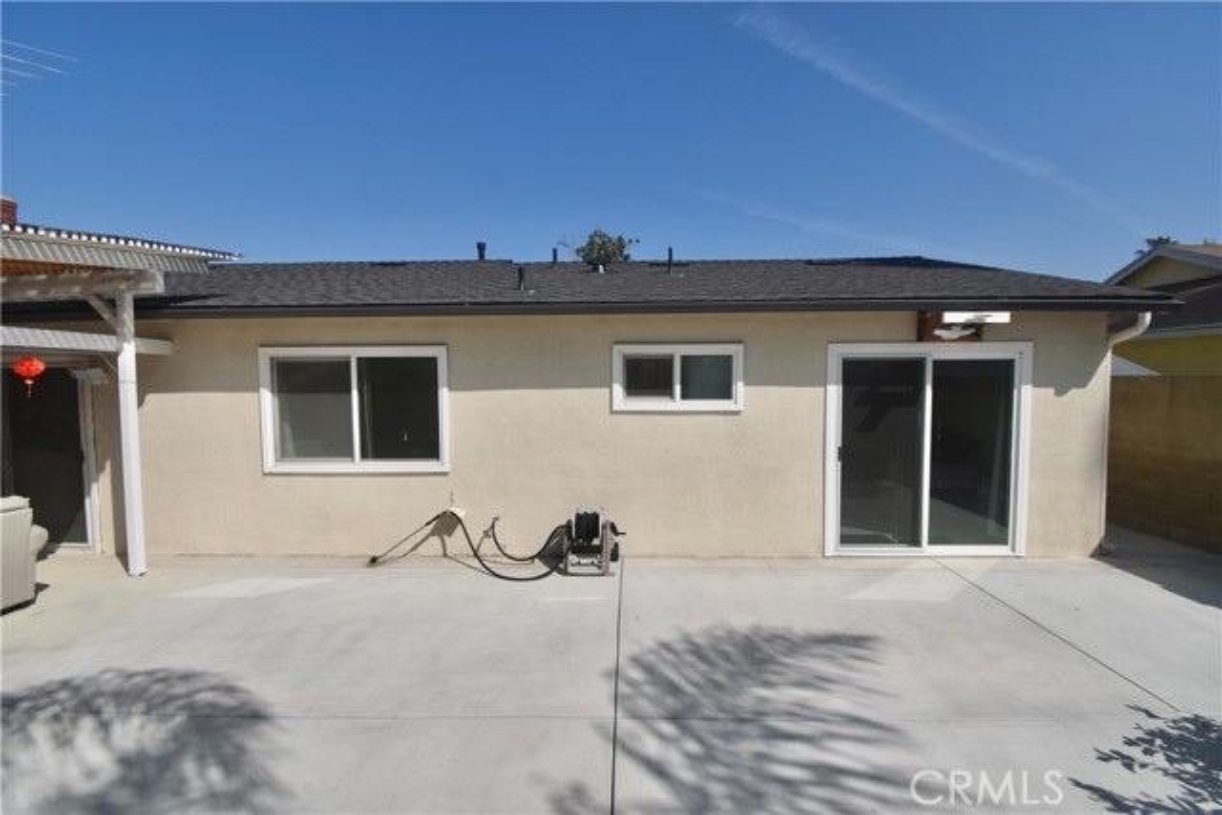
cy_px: 408
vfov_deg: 77.4
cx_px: 611
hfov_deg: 100.4
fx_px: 509
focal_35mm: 15
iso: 200
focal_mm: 10
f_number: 11
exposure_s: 1/500
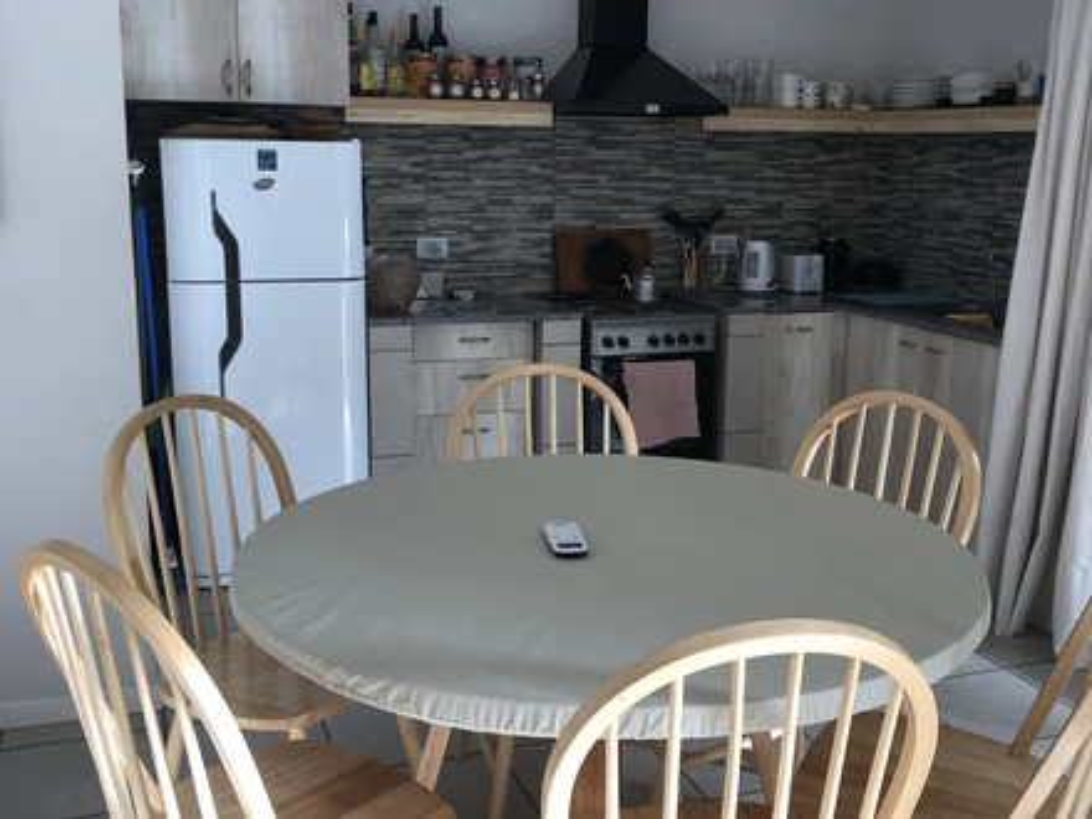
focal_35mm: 28
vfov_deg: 49.7
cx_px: 546
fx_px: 883
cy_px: 410
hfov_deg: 63.4
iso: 20
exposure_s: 1/30
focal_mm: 4
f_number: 1.8
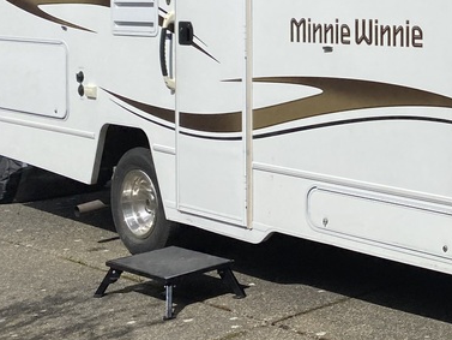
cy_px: 44
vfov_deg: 20.9
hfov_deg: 25.2
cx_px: 547
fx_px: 901
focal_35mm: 69
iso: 32
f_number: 1.8
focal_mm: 4.25
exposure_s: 1/6757
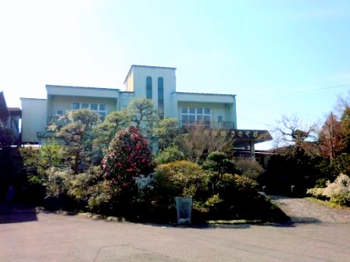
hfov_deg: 51.4
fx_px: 364
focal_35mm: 36
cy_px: 131
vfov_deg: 39.7
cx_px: 175
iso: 50
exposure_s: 1/160
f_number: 8.7
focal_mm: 6.58
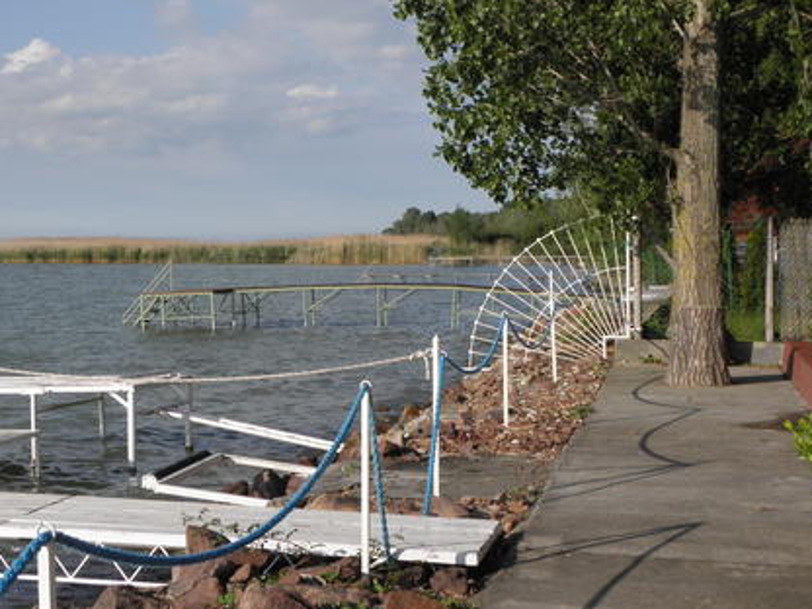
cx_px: 279
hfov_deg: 32.0
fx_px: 1407
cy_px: 217
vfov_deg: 24.3
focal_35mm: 60
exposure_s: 1/320
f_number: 5.6
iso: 64
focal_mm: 7.07
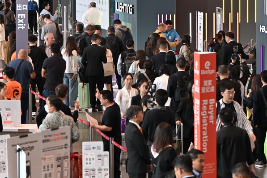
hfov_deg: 8.8
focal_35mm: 235
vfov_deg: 5.8
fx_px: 1743
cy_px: 57
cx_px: 83
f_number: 5
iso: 1000
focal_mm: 130
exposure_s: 1/200
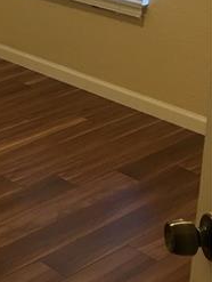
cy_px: -10
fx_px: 733
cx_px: -115
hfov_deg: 15.1
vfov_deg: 20.9
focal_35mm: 90
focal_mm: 4.15
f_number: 2.2
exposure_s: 1/15
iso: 64
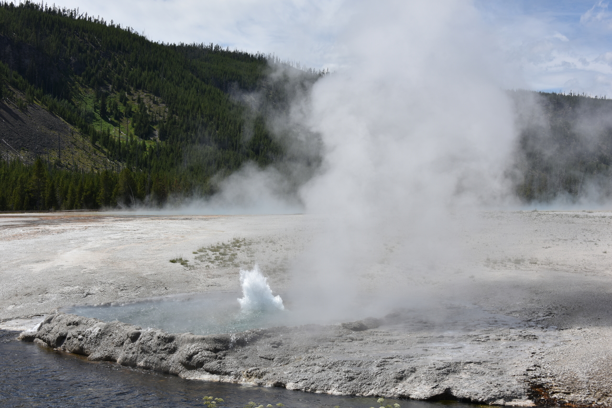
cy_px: 204
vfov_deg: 27.0
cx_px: 306
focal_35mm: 50
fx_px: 850
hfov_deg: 39.6
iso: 100
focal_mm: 50
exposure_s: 1/320
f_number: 9
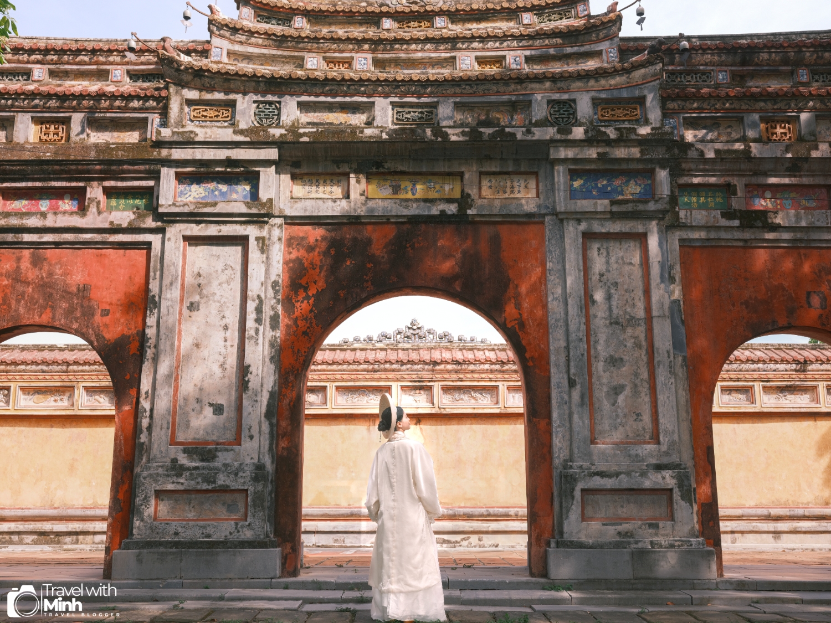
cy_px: 312
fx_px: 864
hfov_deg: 51.4
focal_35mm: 36
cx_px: 416
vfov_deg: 39.7
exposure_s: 1/110
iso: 200
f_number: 7.1
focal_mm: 45
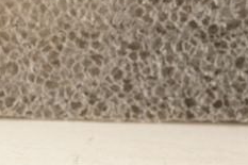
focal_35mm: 129
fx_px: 888
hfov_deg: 15.6
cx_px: -6
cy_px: -40
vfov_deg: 10.4
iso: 1600
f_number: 13
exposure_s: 1/125
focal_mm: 50
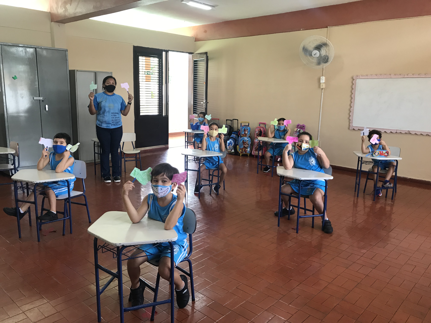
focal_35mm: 28
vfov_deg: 49.7
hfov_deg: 63.4
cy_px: 162
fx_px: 349
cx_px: 216
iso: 25
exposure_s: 1/30
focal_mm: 3.99
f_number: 1.8
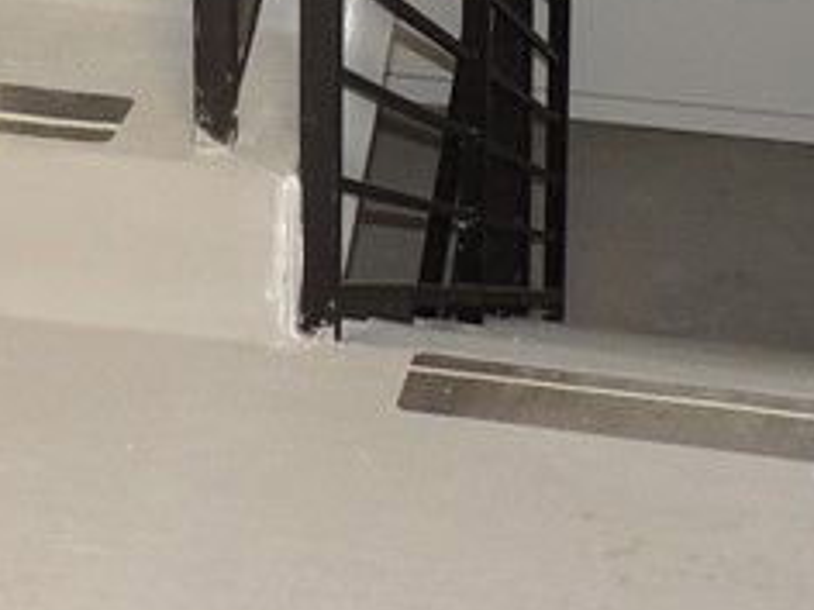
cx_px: 459
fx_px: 2446
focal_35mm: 104
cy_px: -493
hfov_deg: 18.9
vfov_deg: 12.9
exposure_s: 1/30
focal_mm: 4.3
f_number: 3
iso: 200
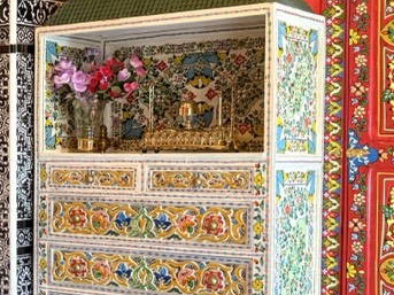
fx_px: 956
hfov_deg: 20.6
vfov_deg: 17.5
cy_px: 184
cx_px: -156
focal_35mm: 84
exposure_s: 1/50
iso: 200
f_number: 1.78
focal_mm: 6.76
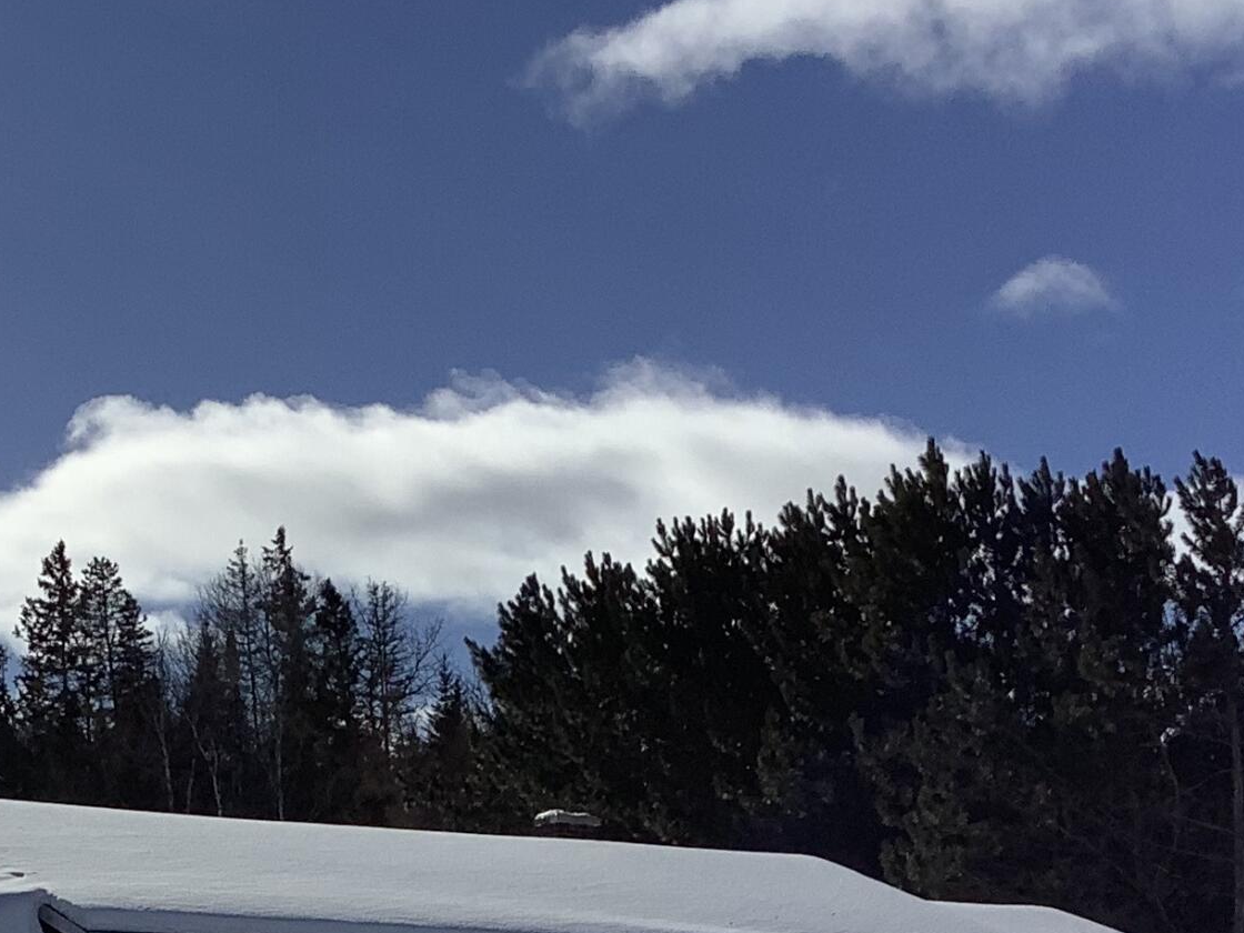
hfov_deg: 23.5
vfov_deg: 16.8
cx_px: 480
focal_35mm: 83
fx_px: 2983
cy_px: 1186
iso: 25
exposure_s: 1/6803
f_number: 2.4
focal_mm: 3.3
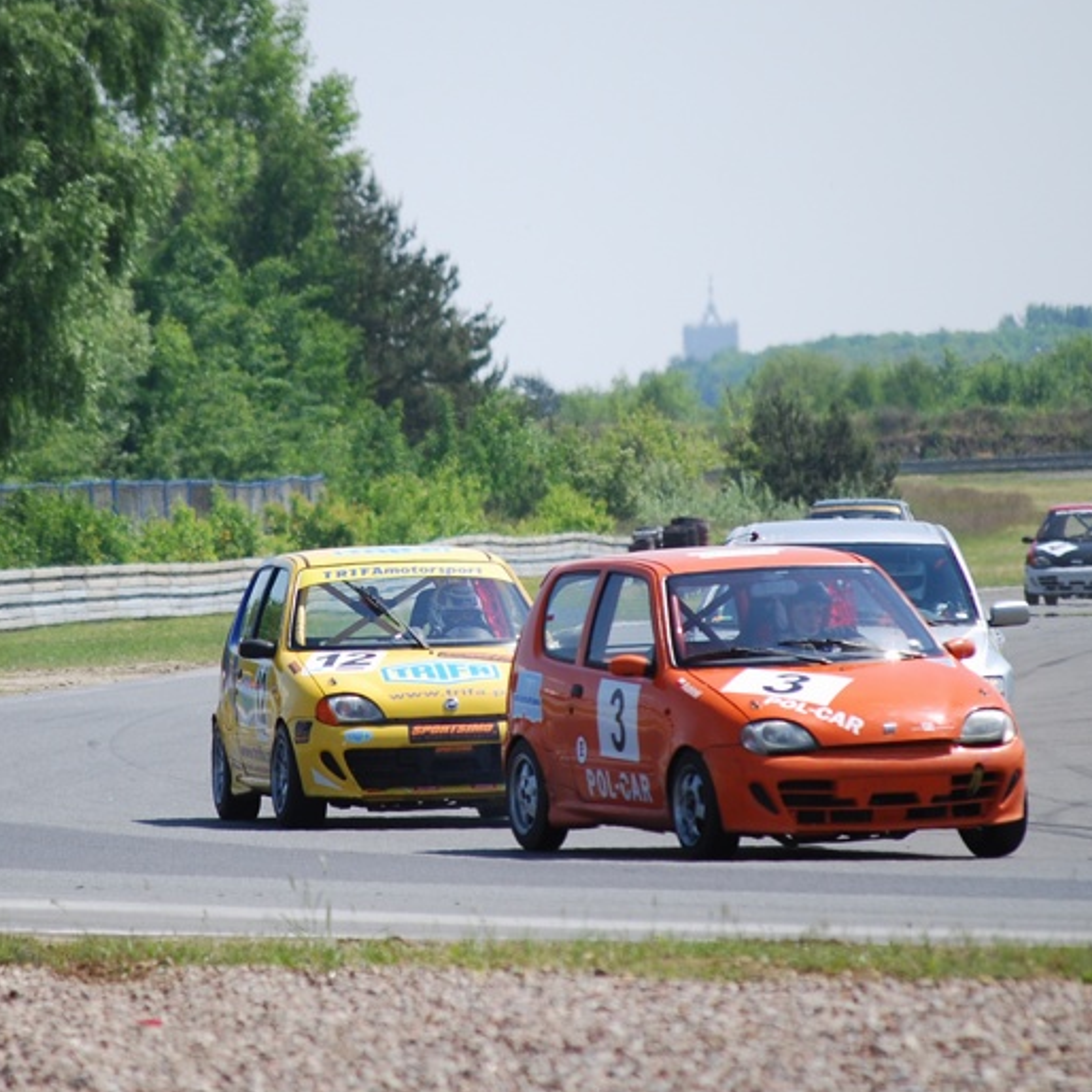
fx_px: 16882
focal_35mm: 473
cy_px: 429
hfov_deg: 3.7
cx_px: 416
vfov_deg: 3.7
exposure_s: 1/640
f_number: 5.6
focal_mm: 200
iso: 200
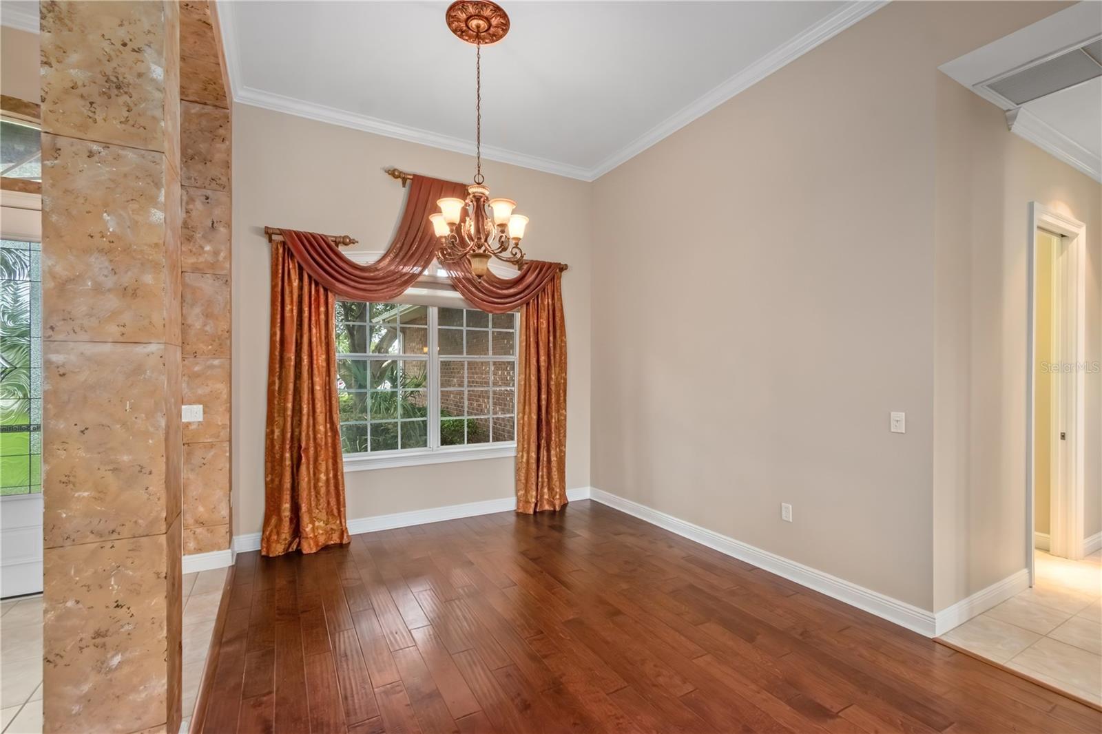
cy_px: 367
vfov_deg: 77.3
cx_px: 551
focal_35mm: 15
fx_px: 459
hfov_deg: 100.4
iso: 250
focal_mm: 10
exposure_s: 1/6
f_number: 9
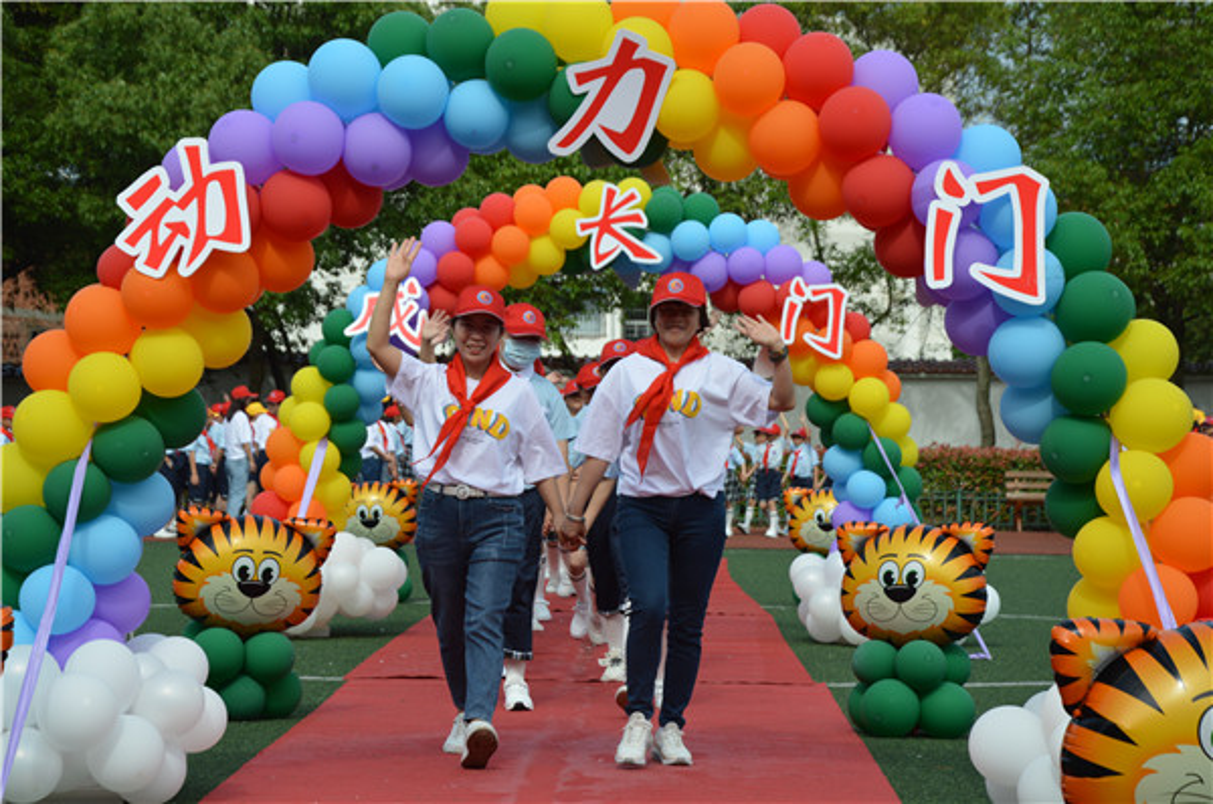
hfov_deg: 19.5
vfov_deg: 13.0
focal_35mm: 105
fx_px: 3532
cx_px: 606
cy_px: 402
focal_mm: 70
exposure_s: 1/200
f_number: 7.1
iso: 100
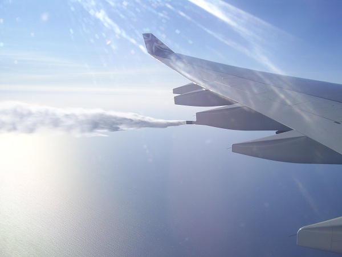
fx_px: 356
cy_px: 128
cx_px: 171
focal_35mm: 36
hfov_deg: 51.3
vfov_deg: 39.7
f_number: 4.8
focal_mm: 6
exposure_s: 1/1250
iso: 80
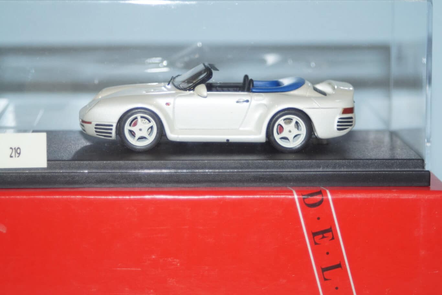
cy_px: 148
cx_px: 221
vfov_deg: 11.4
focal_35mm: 120
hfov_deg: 17.1
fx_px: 1473
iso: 800
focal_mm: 80
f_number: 5.6
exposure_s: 1/60
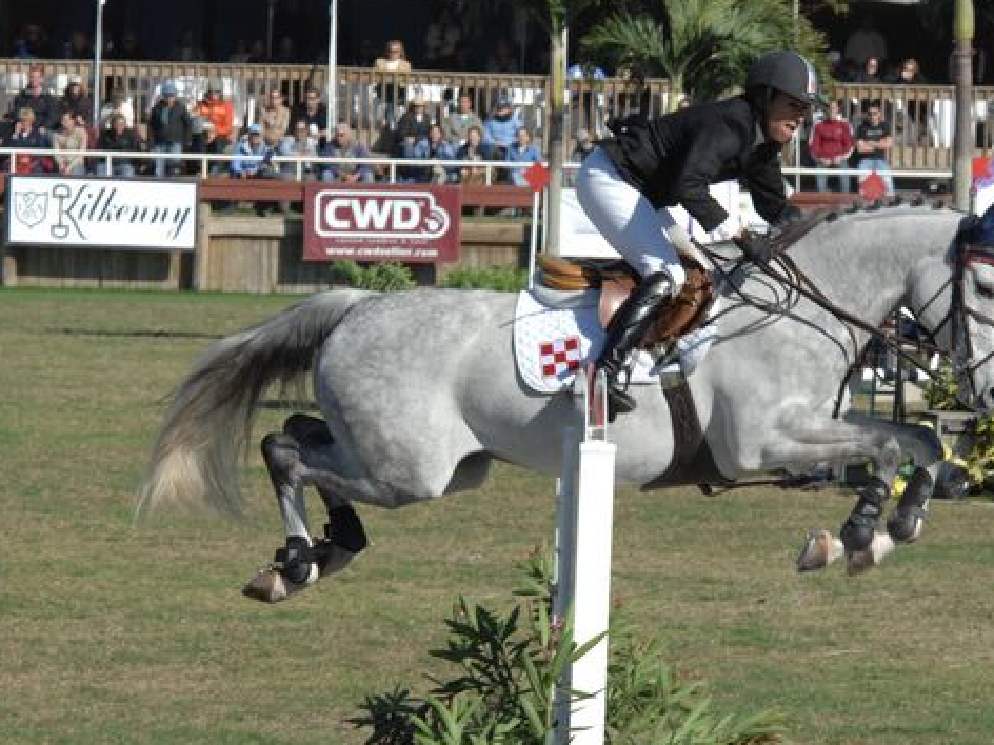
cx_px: 579
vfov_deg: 3.8
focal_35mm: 391
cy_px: 437
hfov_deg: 5.1
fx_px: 11228
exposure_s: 1/500
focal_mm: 200
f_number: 13
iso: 400
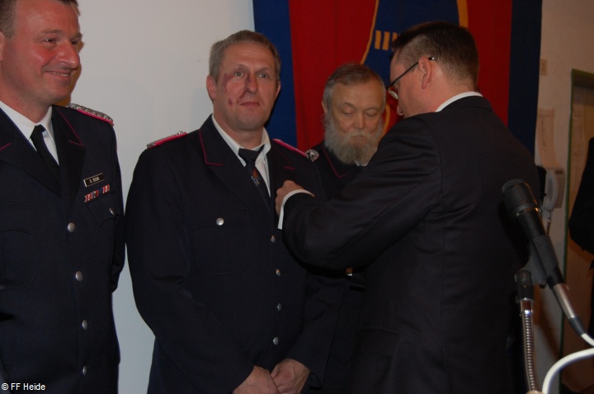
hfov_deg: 41.2
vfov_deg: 28.0
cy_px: 197
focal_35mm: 48
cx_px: 297
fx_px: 790
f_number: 4.5
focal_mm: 32
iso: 400
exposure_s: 1/60
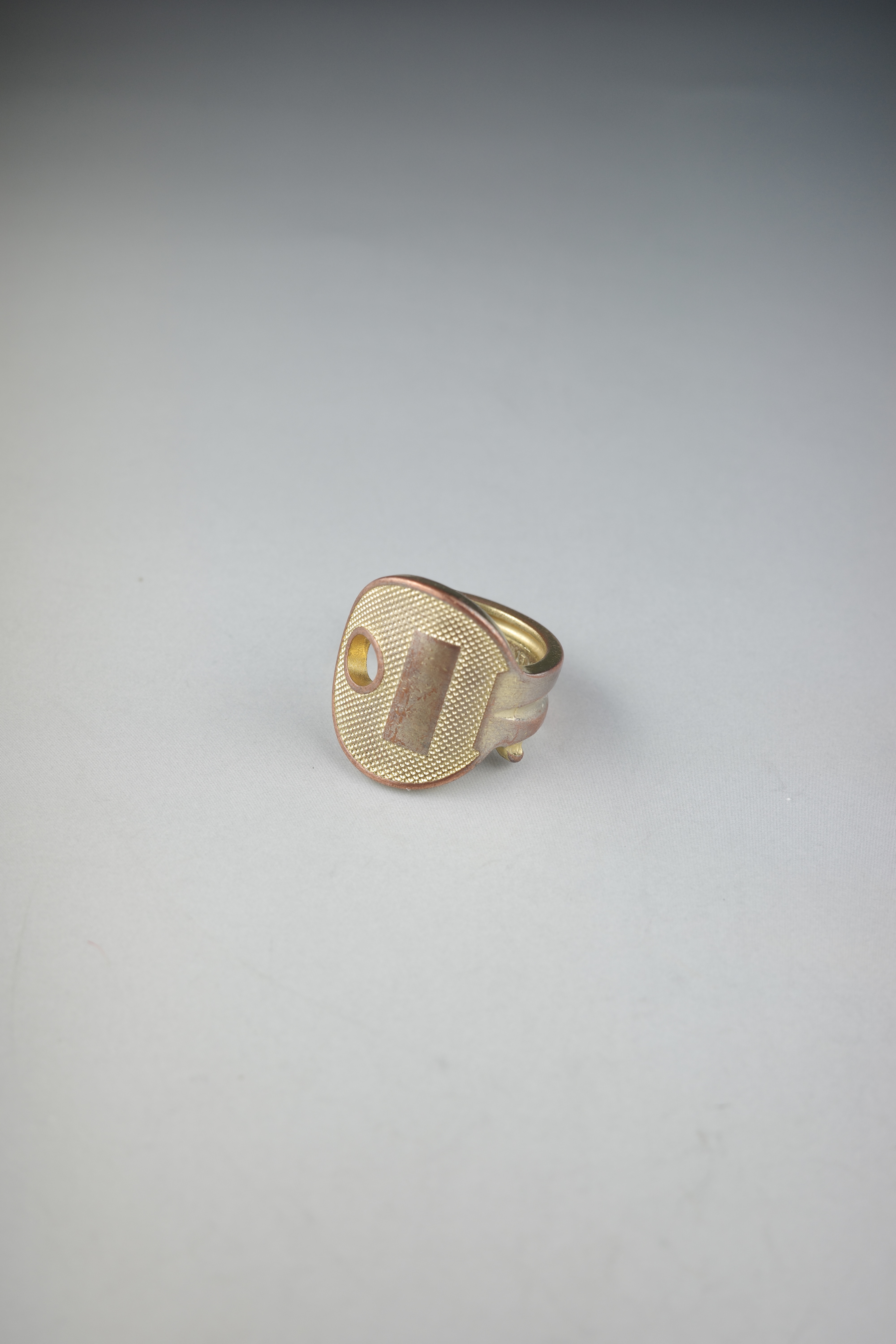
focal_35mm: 40
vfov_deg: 48.5
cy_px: 672
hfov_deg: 33.4
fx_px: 1493
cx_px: 448
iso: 100
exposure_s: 1/50
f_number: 5.6
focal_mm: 26
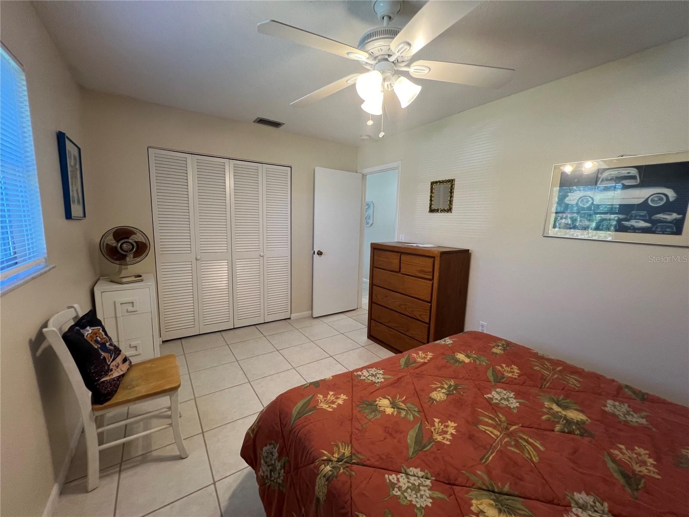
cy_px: 258
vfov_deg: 89.9
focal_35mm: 13
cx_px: 344
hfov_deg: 106.2
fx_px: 259
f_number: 1.8
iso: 160
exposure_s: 1/60
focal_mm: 1.57
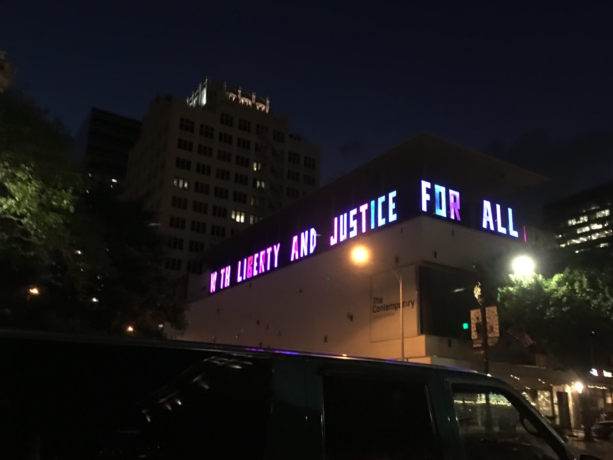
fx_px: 567
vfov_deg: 44.2
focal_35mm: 32
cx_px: 333
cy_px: 225
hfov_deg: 56.7
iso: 80
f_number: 2.2
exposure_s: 1/4
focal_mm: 4.15
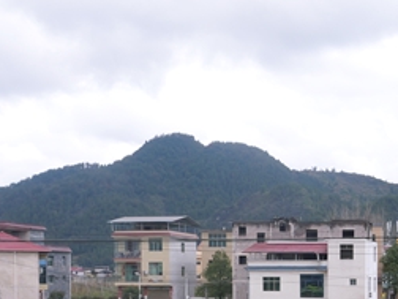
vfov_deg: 16.0
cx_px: 384
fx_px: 1023
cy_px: 347
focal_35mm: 89
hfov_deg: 21.4
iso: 100
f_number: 6.3
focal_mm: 14
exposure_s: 1/125
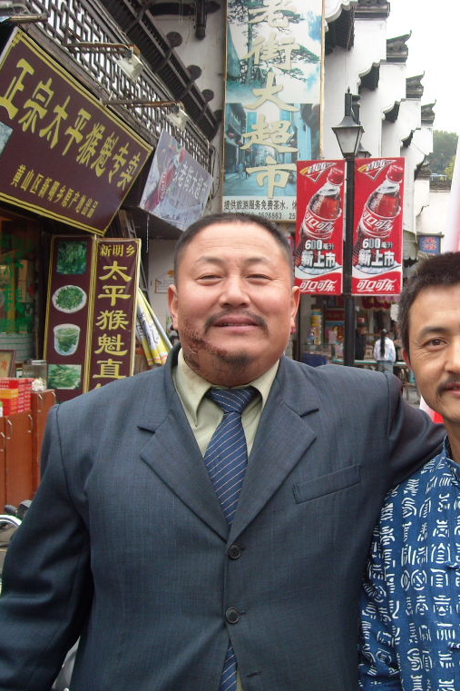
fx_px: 940
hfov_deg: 27.0
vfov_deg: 40.4
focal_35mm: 49
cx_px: 365
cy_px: 345
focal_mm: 5.7
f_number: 2.8
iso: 91
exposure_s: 1/60
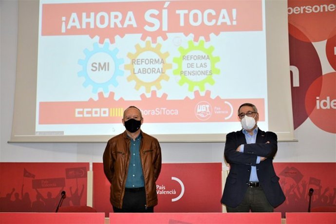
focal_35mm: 45
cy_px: 112
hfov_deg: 43.6
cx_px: 168
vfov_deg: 29.9
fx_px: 420
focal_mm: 30
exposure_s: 1/160
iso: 450
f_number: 4
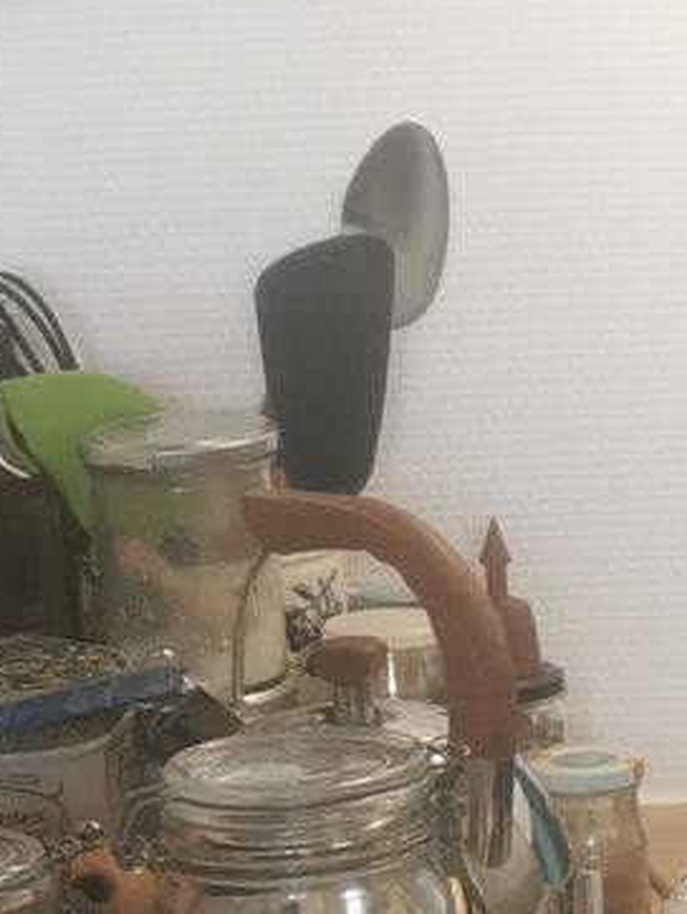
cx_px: 1215
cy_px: 683
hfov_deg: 9.0
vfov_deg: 12.4
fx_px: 4202
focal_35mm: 159
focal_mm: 5.58
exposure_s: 1/50
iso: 125
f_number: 1.8
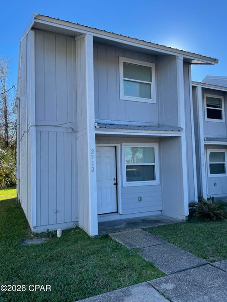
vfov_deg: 67.3
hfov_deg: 53.0
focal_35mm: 26
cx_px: 114
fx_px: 227
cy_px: 151
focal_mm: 4.2
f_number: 1.6
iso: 32
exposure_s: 1/1208
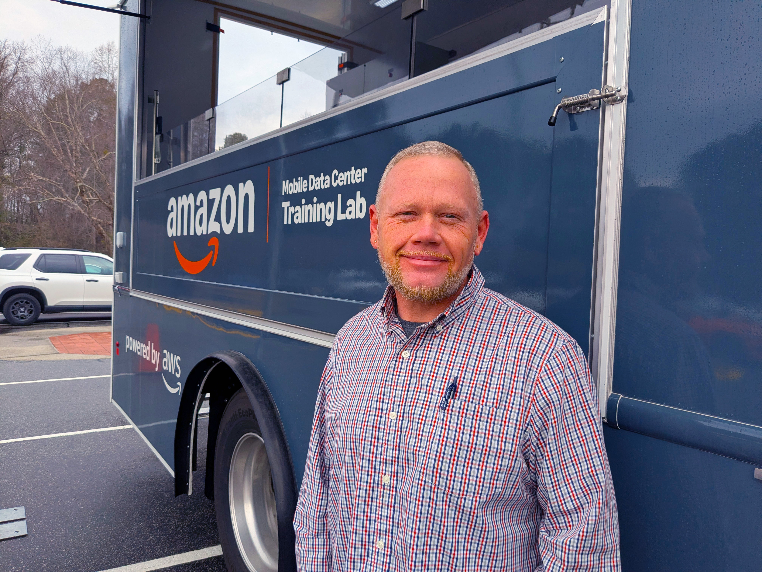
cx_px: 381
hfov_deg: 65.3
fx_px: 594
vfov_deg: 51.4
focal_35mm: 27
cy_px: 286
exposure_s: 1/779
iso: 41
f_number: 1.73
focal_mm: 4.38
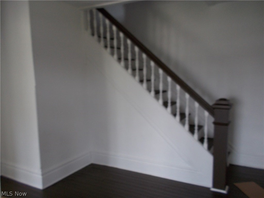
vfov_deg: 48.2
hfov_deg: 61.7
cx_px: 132
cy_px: 99
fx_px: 221
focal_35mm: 29
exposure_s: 1/30
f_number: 3.3
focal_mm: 4.1
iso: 100
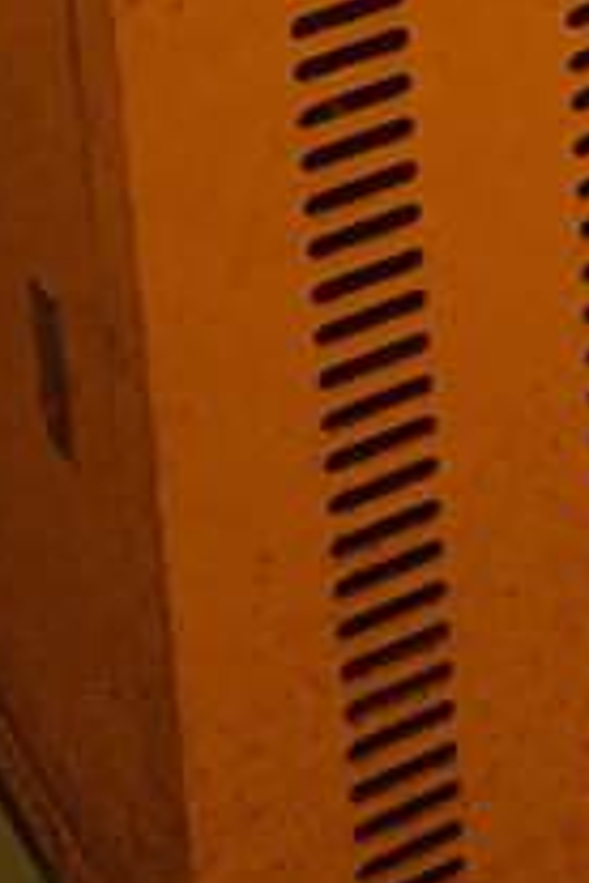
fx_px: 3411
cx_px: 764
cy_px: -1088
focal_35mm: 139
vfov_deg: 12.3
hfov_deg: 9.7
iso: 160
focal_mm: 4.25
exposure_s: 1/50
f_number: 1.8
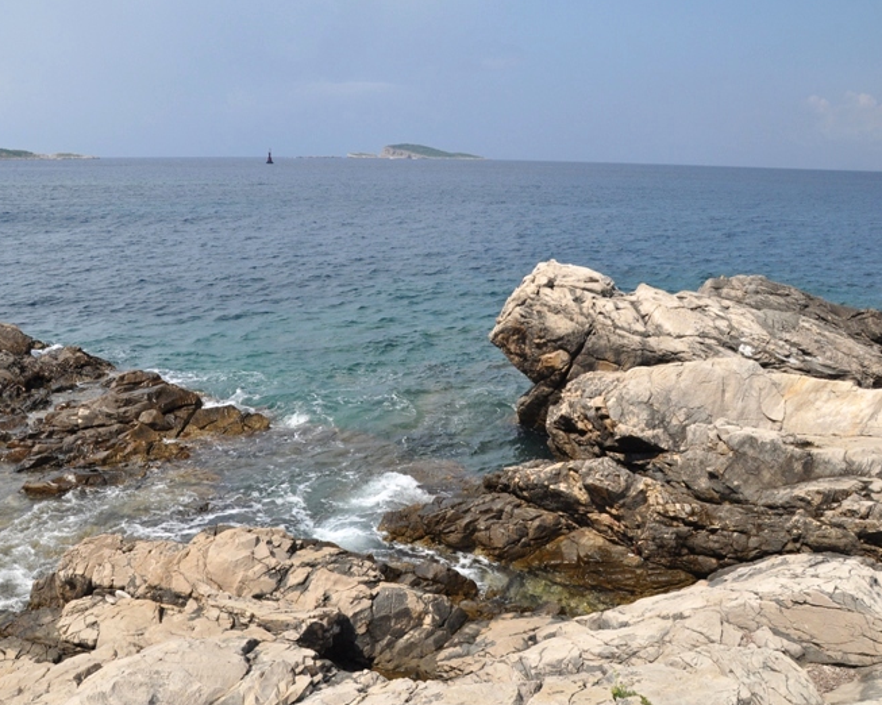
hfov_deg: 57.1
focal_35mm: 31
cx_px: 393
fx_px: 809
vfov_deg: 47.1
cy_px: 352
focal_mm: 18
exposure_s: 1/500
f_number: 11
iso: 640
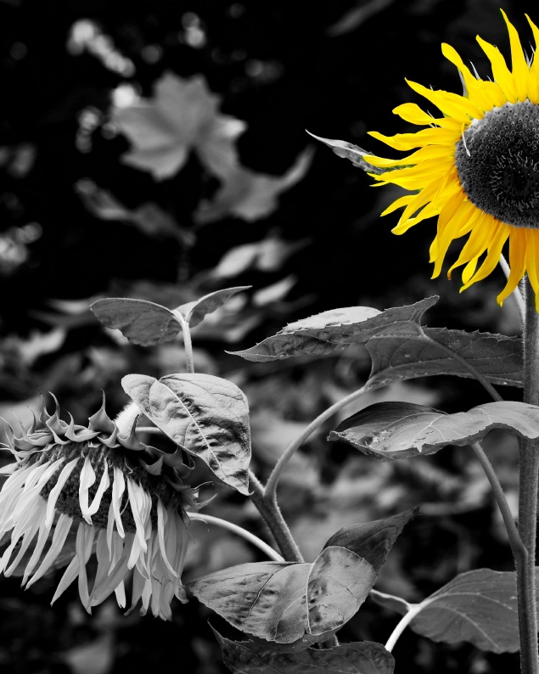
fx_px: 2972
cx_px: 379
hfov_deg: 10.3
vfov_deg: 12.9
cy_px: 335
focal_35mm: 149
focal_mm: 105
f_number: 7.1
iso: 100
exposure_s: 1/200
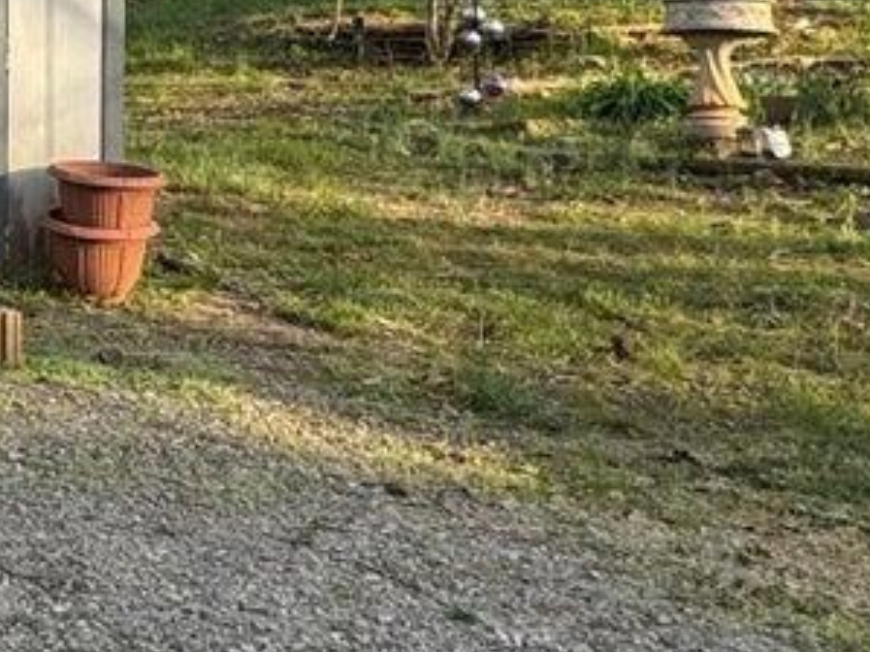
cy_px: -47
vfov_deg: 21.8
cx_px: -598
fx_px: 1608
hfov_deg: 22.0
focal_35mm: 64
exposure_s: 1/440
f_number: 2.2
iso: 40
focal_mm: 2.22
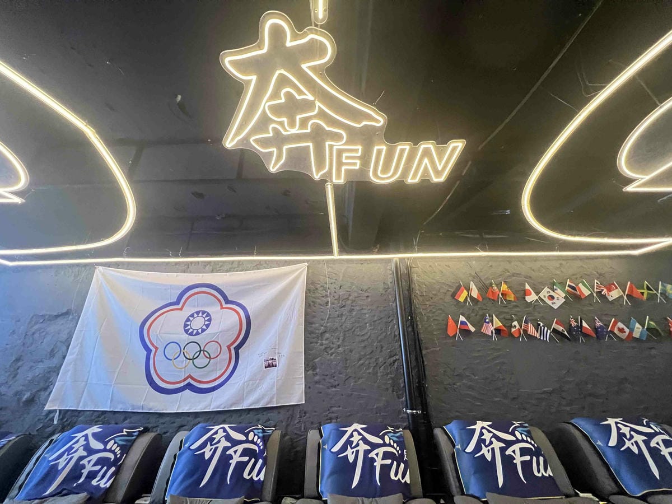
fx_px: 252
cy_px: 252
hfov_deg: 106.2
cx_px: 336
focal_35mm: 13
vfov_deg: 89.9
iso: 1000
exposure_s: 1/40
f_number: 1.8
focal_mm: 1.57
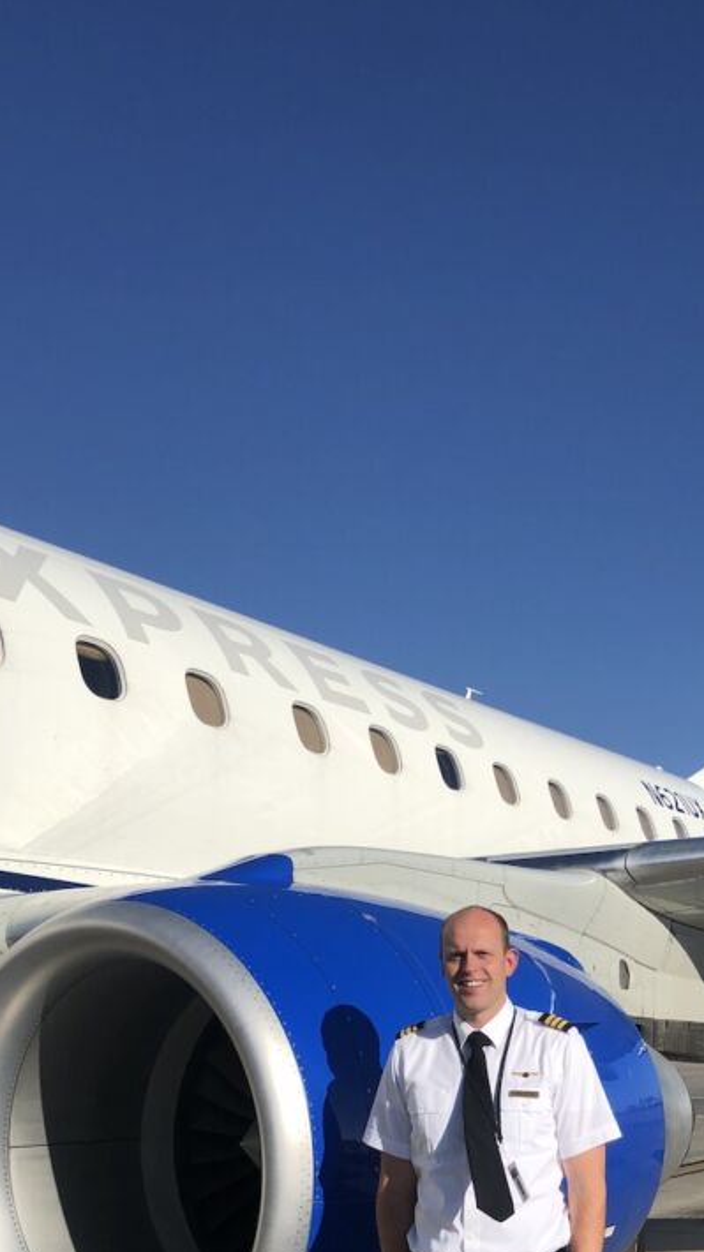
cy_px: 868
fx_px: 1461
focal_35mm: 44
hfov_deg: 26.9
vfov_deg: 45.5
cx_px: 466
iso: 25
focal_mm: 4
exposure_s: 1/3745
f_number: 1.8
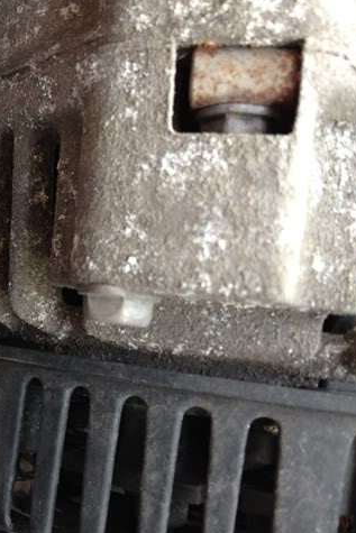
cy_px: 266
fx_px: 726
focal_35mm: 49
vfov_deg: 40.3
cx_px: 12
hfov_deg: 26.3
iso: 80
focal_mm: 4.3
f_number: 2.4
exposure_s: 1/60
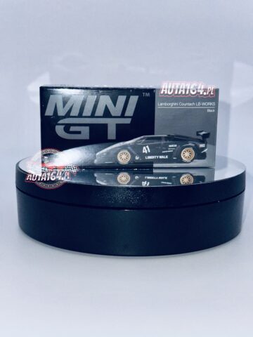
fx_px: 468
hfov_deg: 30.3
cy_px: 168
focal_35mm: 48
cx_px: 126
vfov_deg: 39.7
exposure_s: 1/1305
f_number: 1.78
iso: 40
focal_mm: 6.86
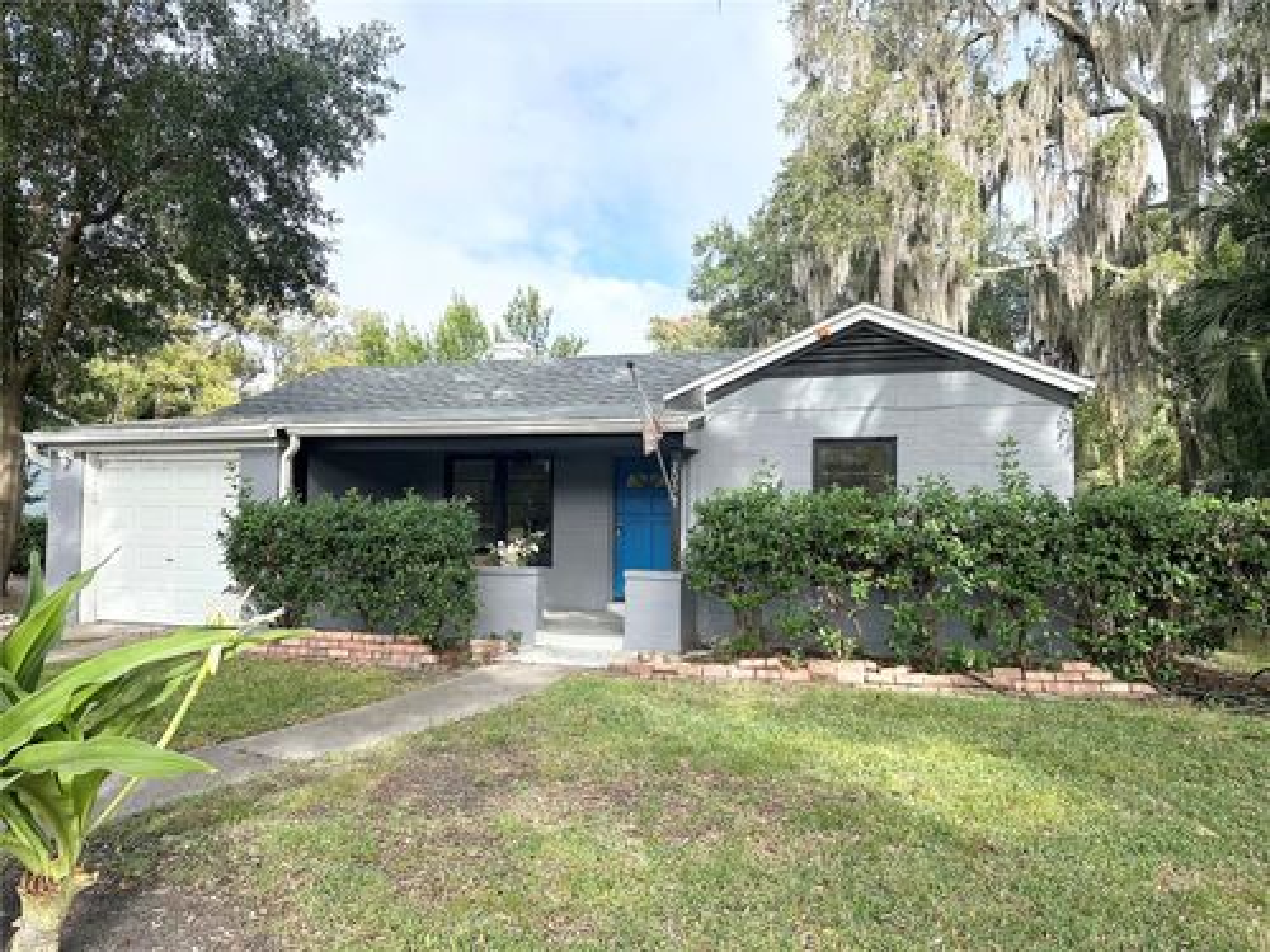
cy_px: 476
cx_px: 635
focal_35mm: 24
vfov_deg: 56.8
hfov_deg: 71.6
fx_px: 881
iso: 80
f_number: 1.78
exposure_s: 1/1721
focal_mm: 6.86
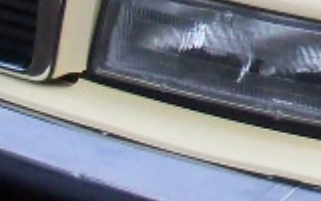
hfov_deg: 6.8
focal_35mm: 297
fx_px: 2598
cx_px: 716
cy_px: -191
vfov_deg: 4.4
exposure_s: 1/500
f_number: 3
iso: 80
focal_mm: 6.3
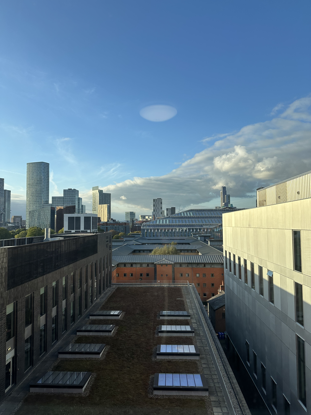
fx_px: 287
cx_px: 156
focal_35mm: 24
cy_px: 208
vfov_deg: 71.6
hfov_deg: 56.8
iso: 80
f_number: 1.78
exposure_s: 1/2203
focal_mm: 6.86
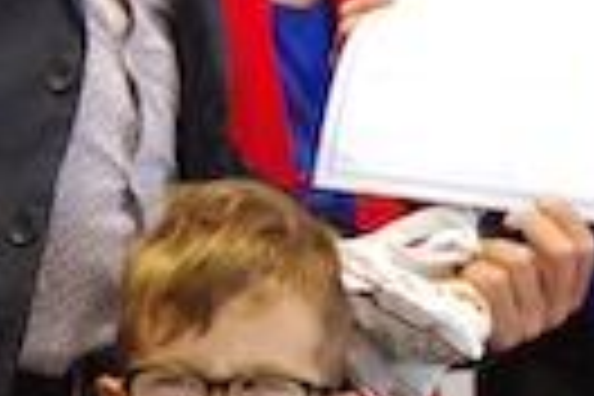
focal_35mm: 334
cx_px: 932
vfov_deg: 4.1
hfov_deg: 6.1
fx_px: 5511
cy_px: 392
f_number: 2.8
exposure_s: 1/80
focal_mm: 55
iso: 1600
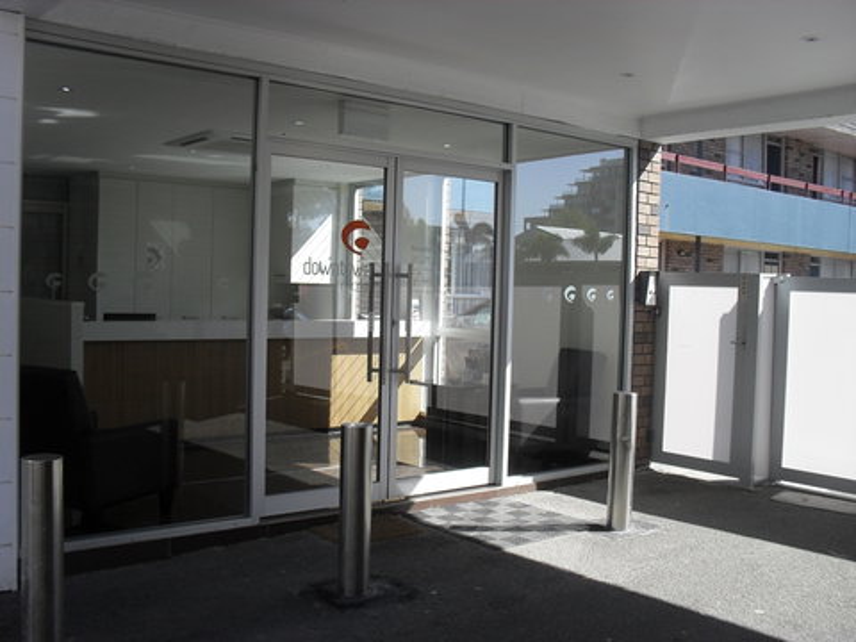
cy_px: 321
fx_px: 865
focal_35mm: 35
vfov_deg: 40.7
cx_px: 428
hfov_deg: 52.6
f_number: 3.2
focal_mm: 6.3
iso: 100
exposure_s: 1/500
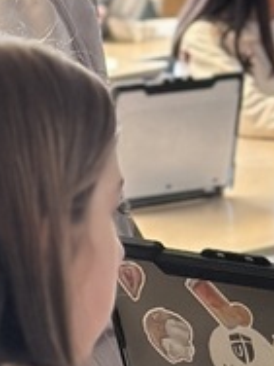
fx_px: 2765
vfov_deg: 7.6
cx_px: 264
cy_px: 162
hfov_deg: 5.7
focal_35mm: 262
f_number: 1.78
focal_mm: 6.86
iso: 250
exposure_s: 1/60
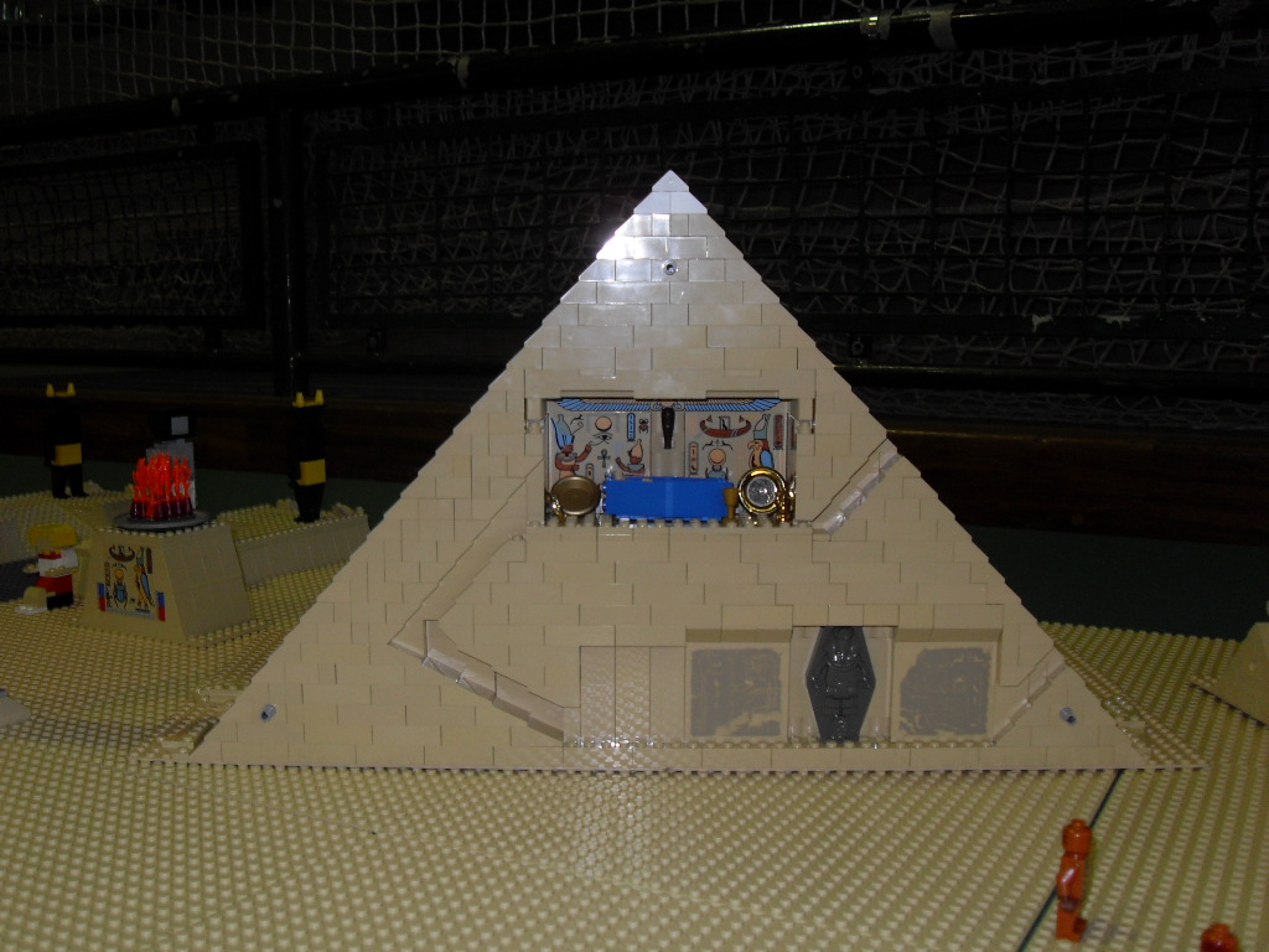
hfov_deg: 50.1
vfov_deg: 38.7
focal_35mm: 37
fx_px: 1356
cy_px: 476
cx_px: 634
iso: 100
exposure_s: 1/45
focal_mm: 6.3
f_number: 2.8
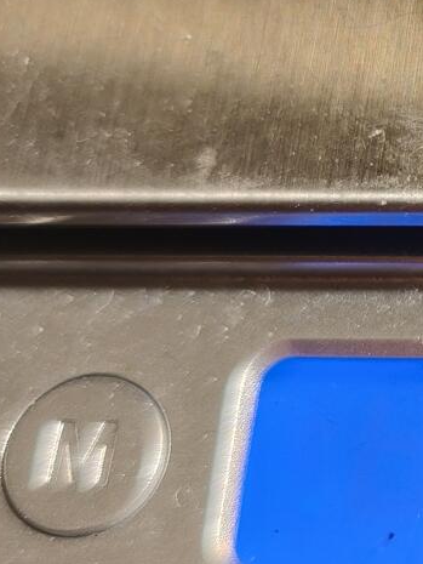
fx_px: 1449
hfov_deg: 14.8
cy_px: 203
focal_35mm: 89
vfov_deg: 21.9
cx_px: 730
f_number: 1.6
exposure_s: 1/157
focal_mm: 6.06
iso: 250
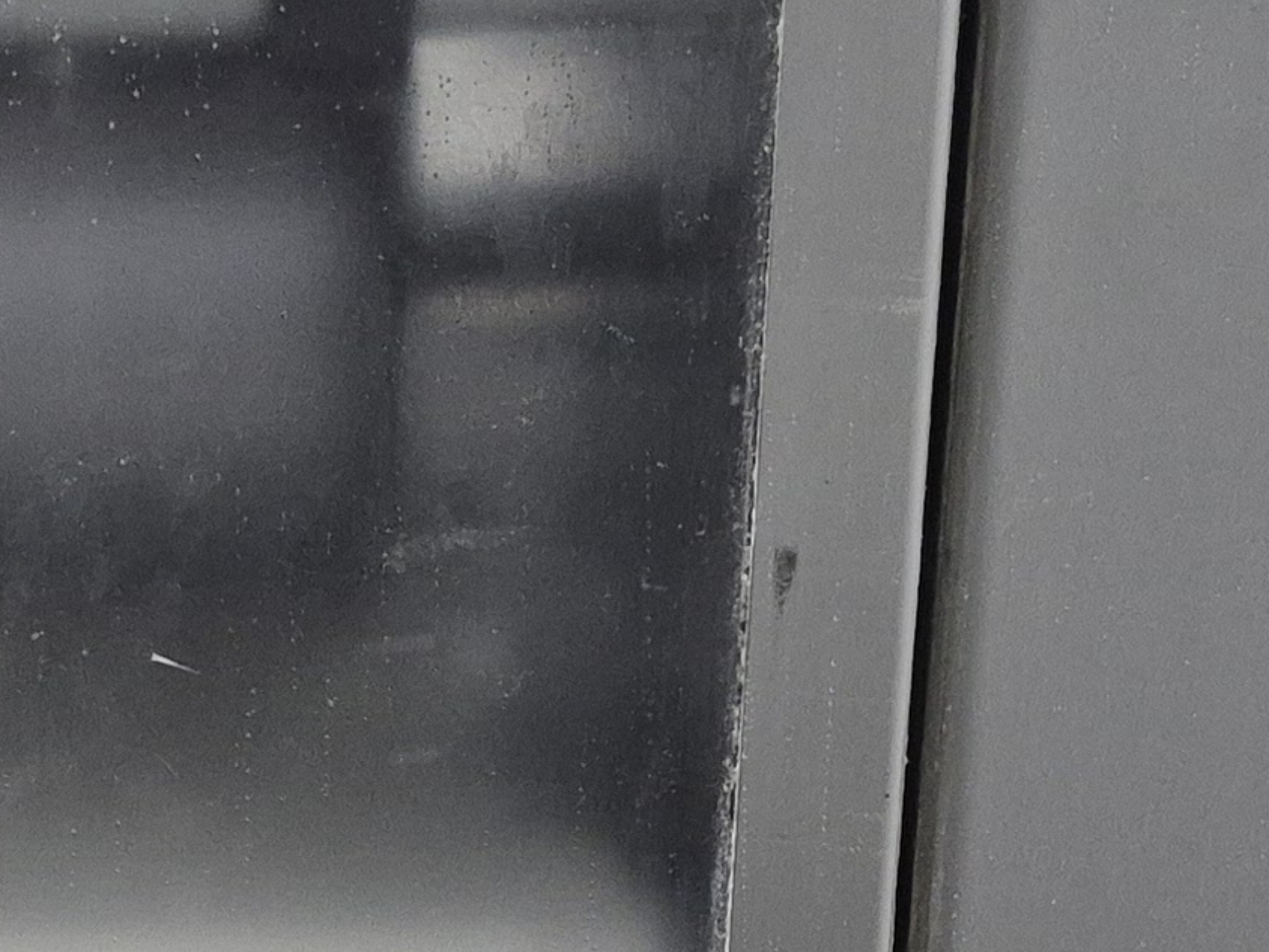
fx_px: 3996
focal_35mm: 109
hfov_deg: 17.6
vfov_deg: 13.4
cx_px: -38
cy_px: 922
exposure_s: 1/120
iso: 500
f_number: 1.8
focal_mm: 5.4
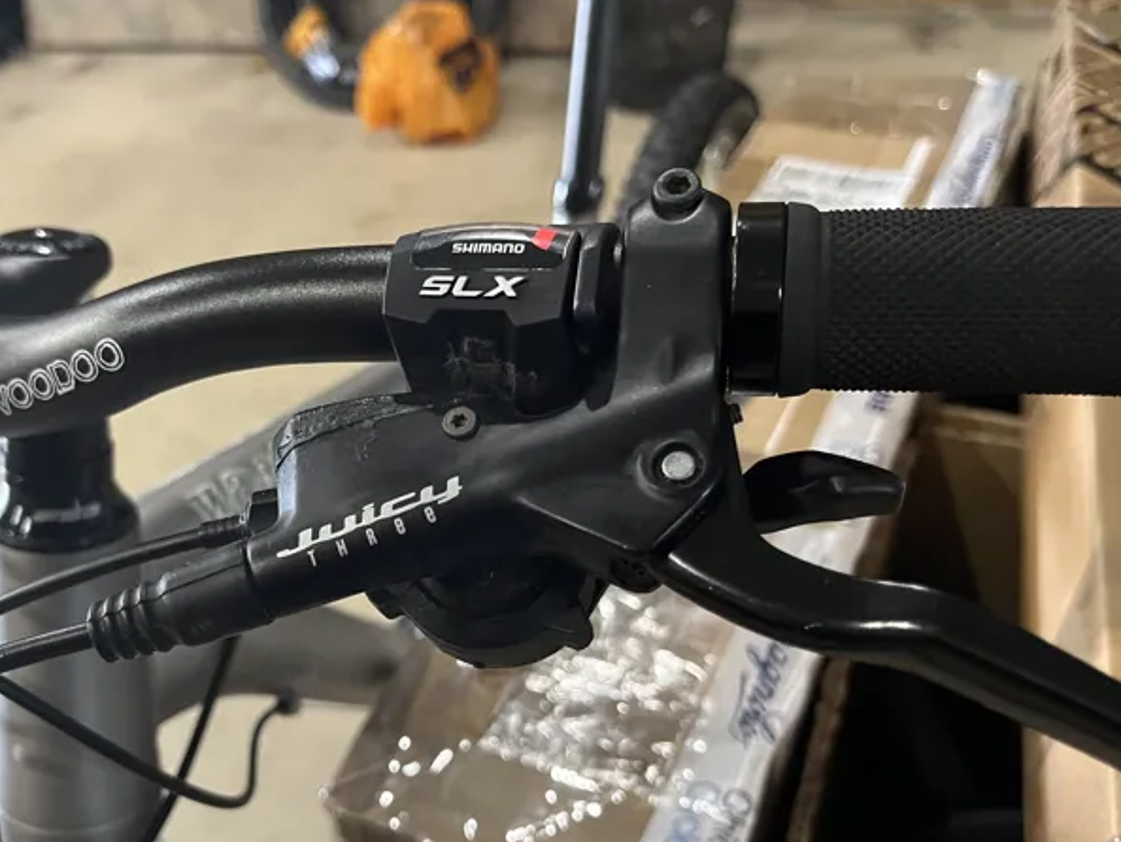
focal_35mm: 35
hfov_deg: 51.9
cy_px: 504
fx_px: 1134
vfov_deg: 40.5
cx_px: 404
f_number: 1.6
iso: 500
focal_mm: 5.1
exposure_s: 1/50
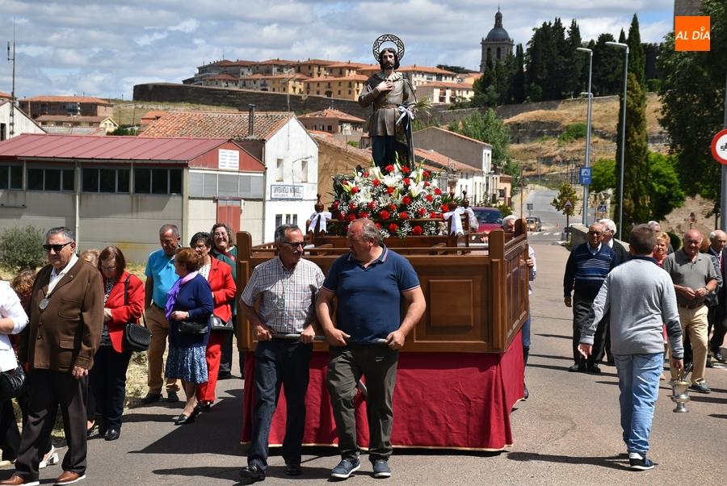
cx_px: 364
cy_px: 243
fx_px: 1698
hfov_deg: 24.2
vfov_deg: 16.3
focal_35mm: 84
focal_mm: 56
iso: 200
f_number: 7.1
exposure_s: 1/800
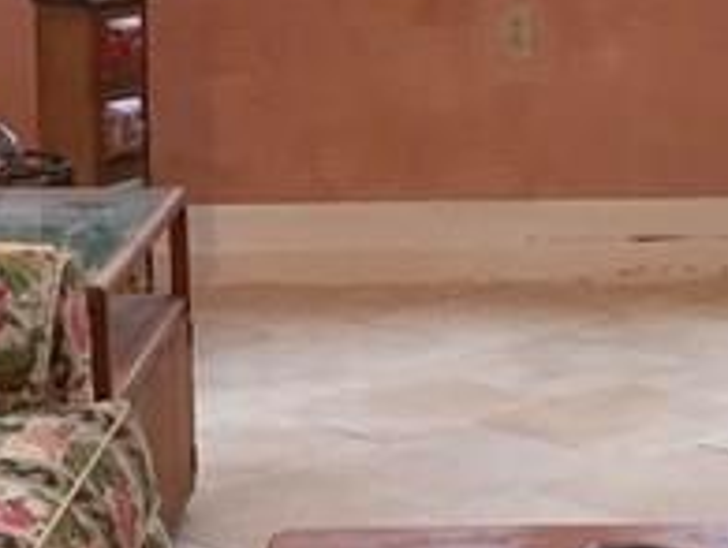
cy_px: 175
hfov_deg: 13.0
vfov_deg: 9.8
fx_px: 3203
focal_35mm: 152
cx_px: 370
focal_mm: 4.15
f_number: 2.2
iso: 40
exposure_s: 1/30
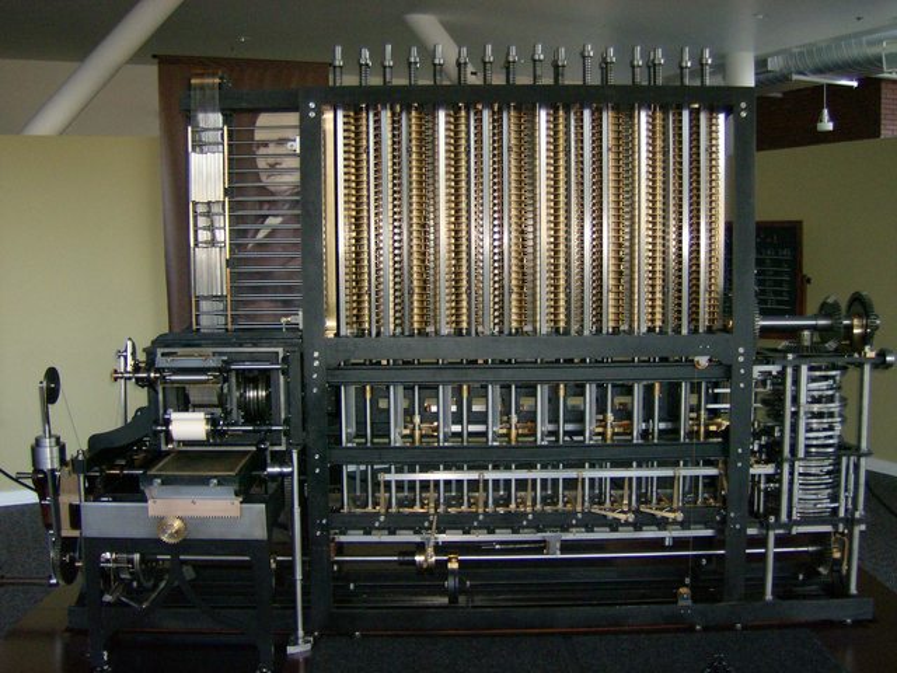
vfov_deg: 39.7
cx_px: 448
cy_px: 336
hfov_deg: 51.4
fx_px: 933
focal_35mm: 36
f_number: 2.8
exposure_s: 1/60
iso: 200
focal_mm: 6
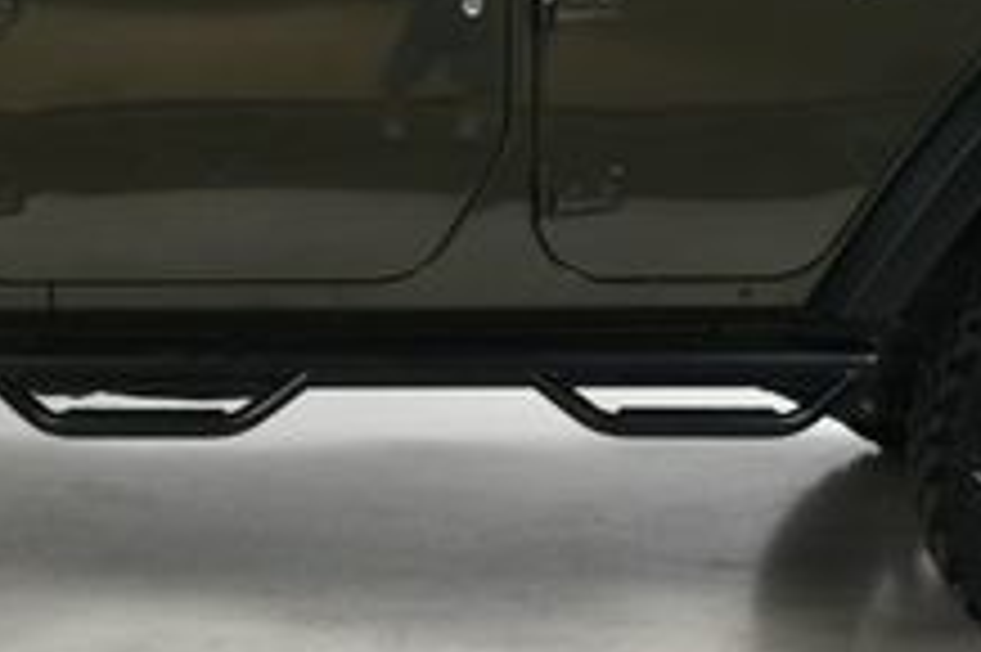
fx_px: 2723
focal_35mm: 100
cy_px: 211
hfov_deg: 20.4
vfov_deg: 13.6
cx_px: 342
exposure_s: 1/160
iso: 100
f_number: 11
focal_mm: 23
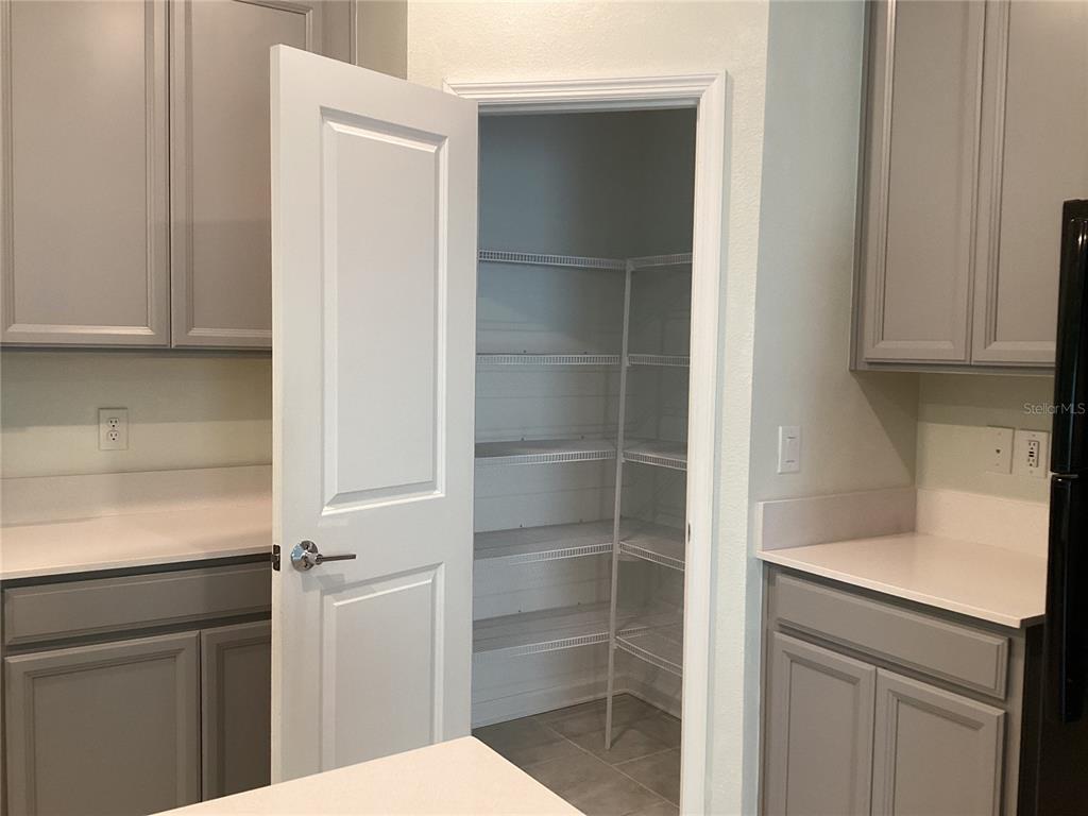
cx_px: 544
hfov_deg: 58.4
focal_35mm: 31
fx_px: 974
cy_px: 408
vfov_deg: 45.4
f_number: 2.4
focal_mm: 3.3
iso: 125
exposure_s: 1/60
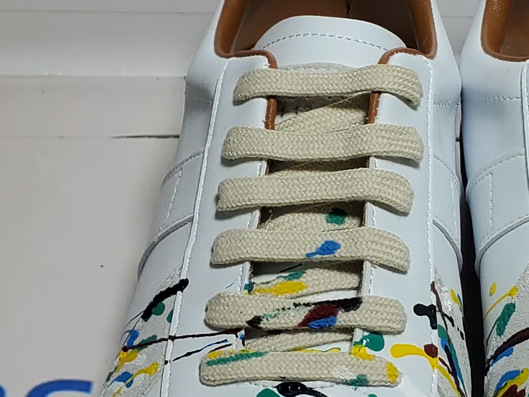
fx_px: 1727
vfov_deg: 13.1
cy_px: 149
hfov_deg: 17.3
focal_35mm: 113
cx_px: 409
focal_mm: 4.3
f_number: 1.5
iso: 50
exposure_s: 1/770
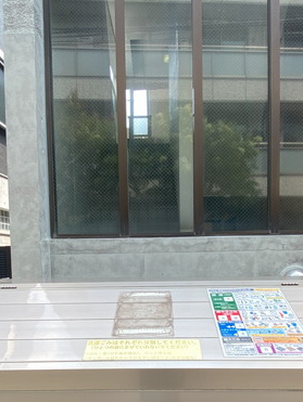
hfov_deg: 49.8
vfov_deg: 61.3
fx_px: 326
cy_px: 280
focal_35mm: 28
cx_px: 149
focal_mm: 1.54
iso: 32
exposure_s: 1/122
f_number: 2.4
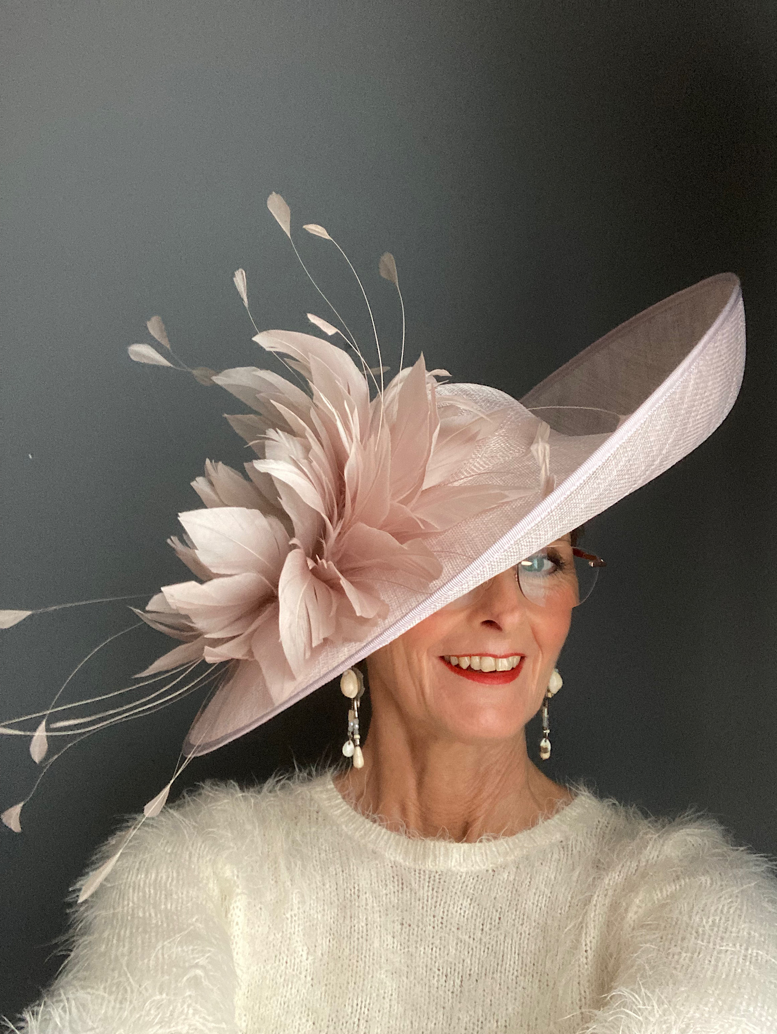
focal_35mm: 32
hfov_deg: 44.2
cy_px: 517
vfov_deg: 56.8
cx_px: 388
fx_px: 956
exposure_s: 1/49
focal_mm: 2.87
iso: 320
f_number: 2.2
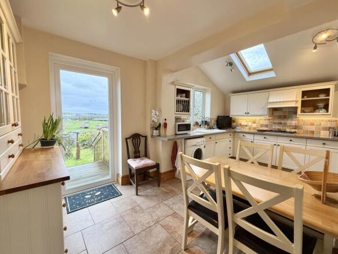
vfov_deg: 85.7
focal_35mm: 14
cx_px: 169
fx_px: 137
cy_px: 127
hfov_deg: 102.1
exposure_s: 1/99
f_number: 2.2
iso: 200
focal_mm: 2.22
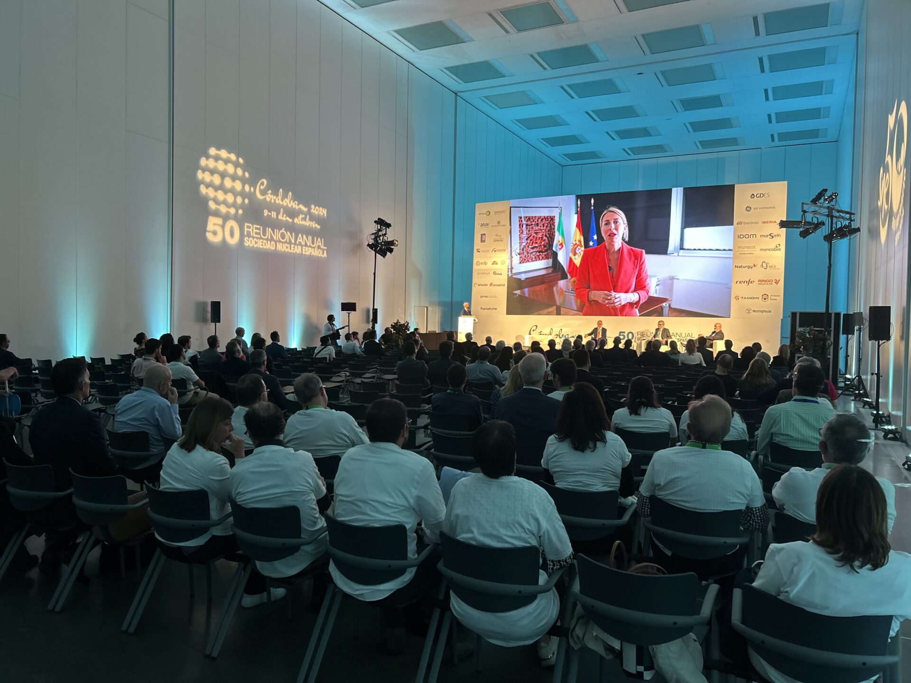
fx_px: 684
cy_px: 342
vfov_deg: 53.1
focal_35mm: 26
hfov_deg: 67.3
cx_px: 456
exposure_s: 1/49
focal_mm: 5.7
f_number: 1.5
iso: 125
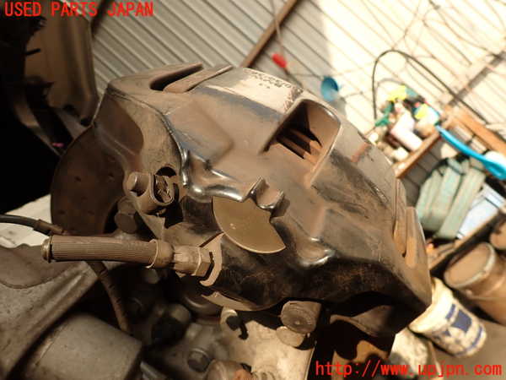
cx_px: 253
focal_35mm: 25
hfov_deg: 69.4
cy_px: 190
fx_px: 365
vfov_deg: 54.9
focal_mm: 4.5
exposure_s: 1/640
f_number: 2.8
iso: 100
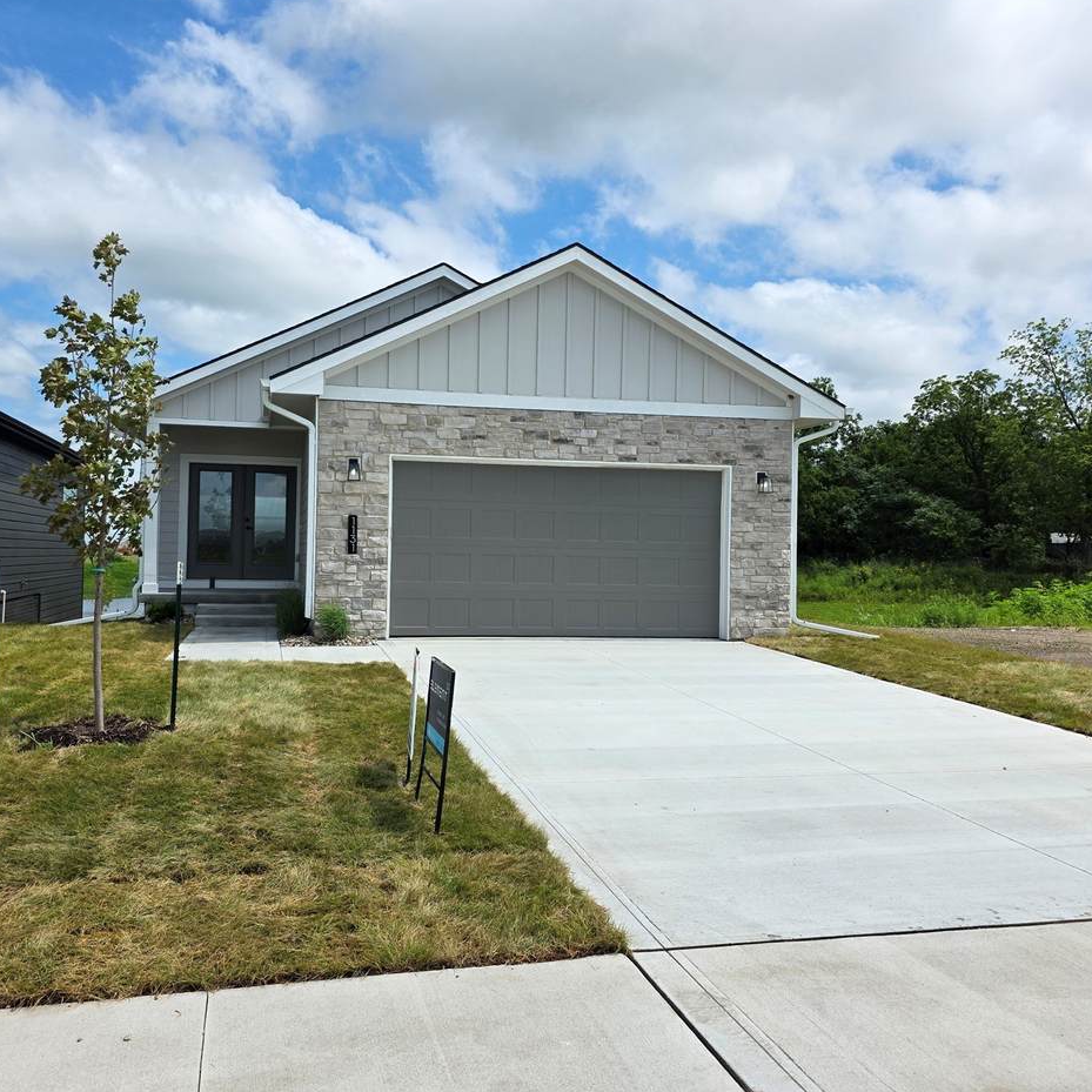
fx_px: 999
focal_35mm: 28
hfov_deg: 57.1
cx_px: 482
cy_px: 548
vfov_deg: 57.3
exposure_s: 1/7626
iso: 80
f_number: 1.7
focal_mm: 6.3
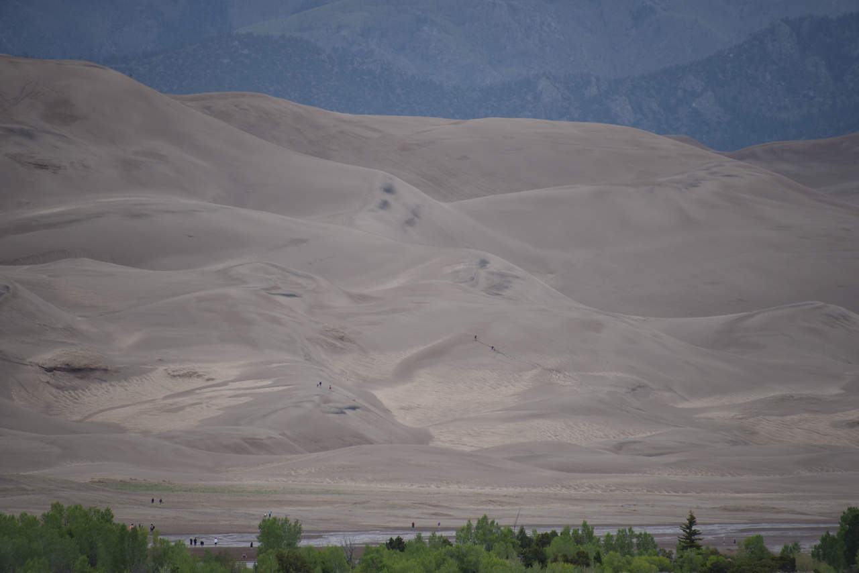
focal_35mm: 300
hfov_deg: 6.9
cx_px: 430
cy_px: 286
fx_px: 7159
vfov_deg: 4.6
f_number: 5.6
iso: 110
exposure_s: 1/640
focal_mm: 300
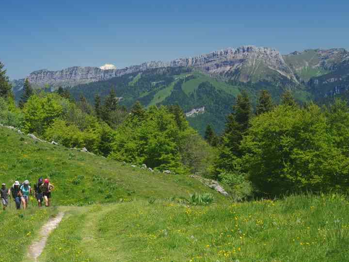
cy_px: 143
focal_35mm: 76
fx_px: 766
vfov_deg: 19.4
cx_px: 126
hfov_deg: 25.6
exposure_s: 1/80
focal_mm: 38
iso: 200
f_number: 11
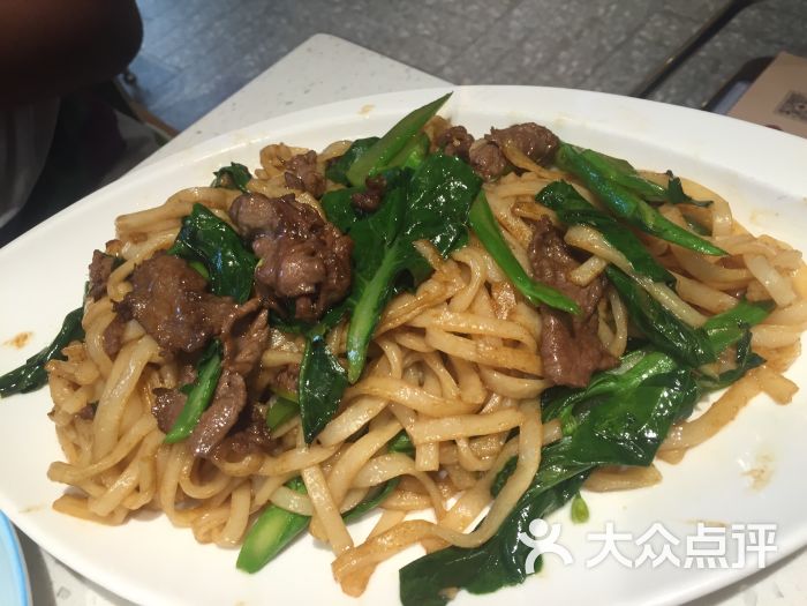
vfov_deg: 48.2
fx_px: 676
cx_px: 404
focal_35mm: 29
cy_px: 303
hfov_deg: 61.7
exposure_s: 1/33
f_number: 2.2
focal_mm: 4.15
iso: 40
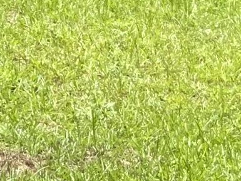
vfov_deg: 6.0
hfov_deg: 8.5
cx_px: -153
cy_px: -399
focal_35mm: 226
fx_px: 1574
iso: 16
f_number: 1.8
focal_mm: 3
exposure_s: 1/719
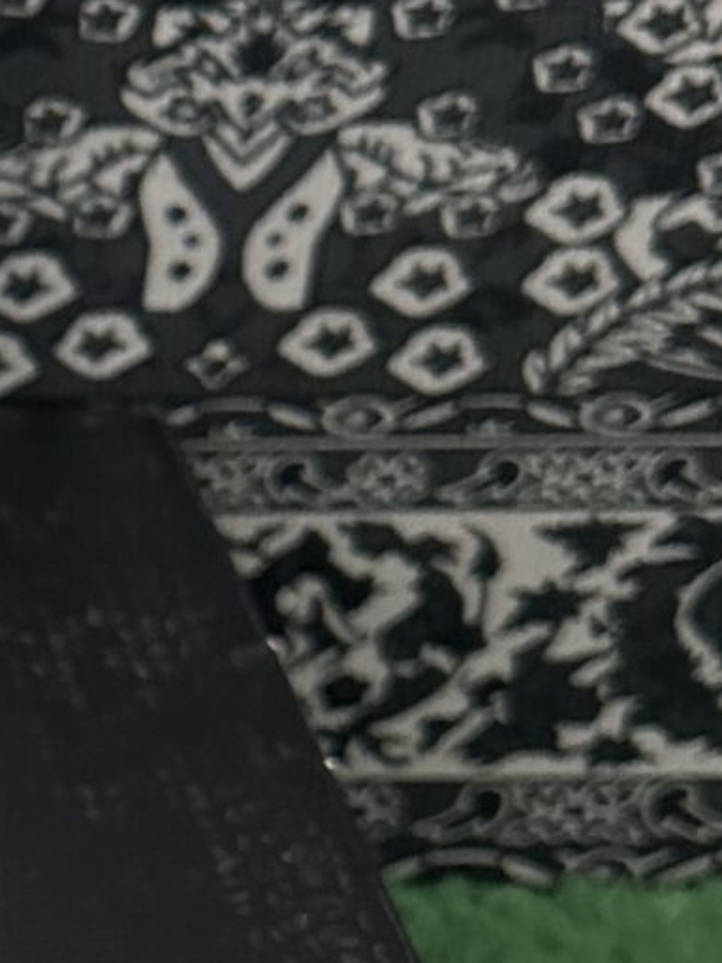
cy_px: 790
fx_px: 3337
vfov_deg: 16.3
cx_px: -701
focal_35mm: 120
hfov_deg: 11.2
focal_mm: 6.86
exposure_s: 1/50
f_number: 1.78
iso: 640
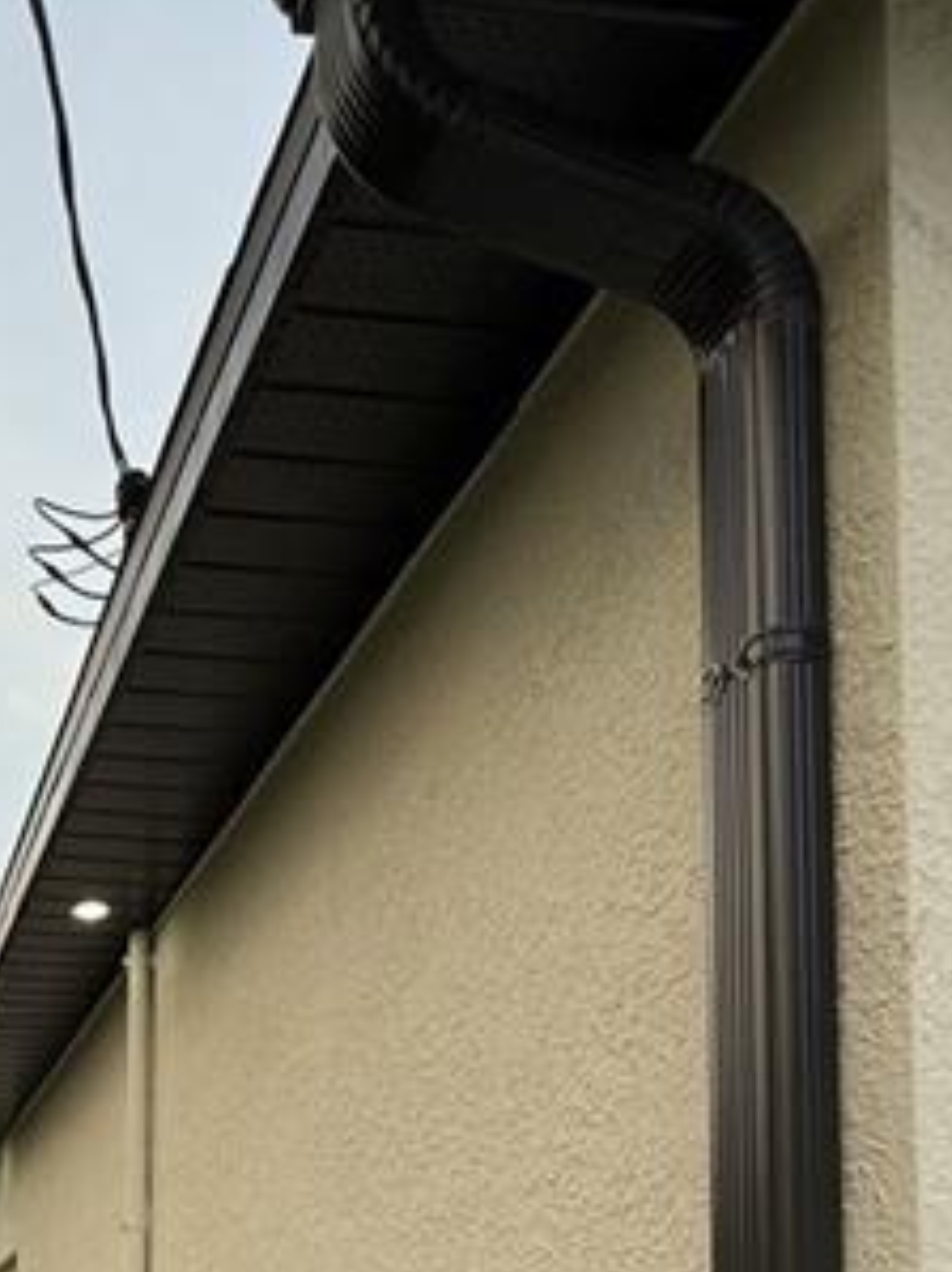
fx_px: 1321
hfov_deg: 34.3
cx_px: -94
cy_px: 1344
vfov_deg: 42.3
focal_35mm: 36
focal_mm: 2.22
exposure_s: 1/498
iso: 50
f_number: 2.2
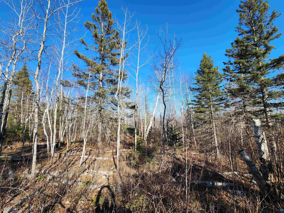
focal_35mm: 13
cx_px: 142
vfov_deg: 89.9
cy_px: 106
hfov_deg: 106.2
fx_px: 107
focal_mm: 2.2
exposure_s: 1/1011
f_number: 2.2
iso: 50
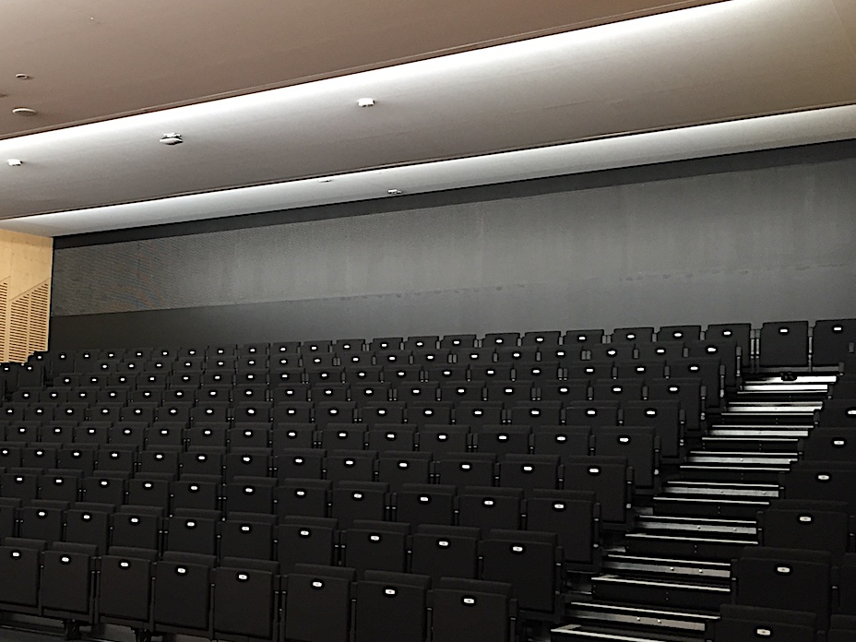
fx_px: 1113
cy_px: 421
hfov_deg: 40.9
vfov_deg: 32.0
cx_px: 221
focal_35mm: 45
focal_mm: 4.15
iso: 125
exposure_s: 1/33
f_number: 2.2
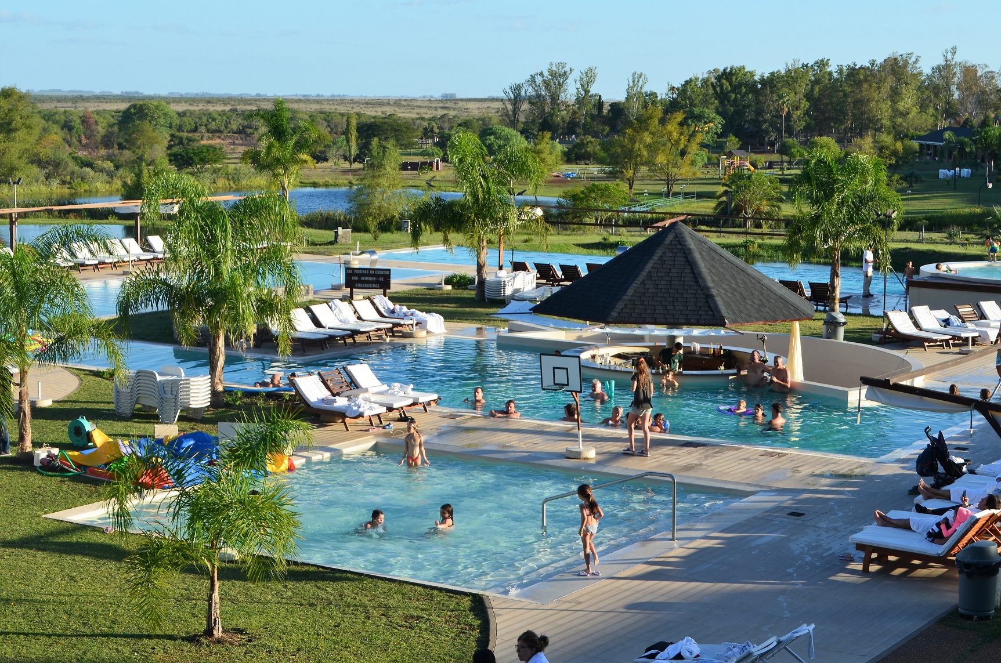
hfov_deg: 29.9
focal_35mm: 68
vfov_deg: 20.1
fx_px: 1873
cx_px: 500
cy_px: 332
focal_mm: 45
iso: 140
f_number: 11
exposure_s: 1/125
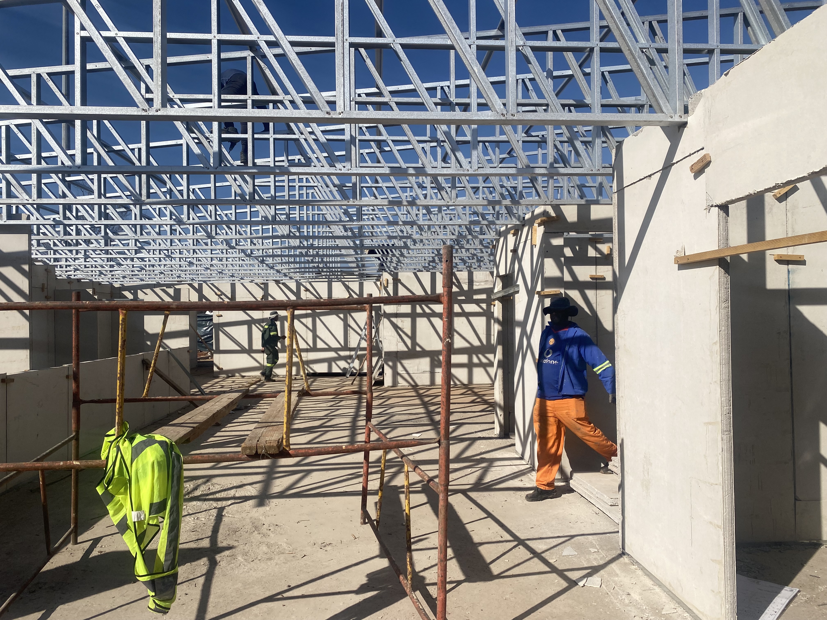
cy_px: 310
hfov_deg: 67.3
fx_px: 621
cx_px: 414
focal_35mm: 26
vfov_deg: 53.1
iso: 32
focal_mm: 4.25
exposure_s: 1/6061
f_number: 1.8
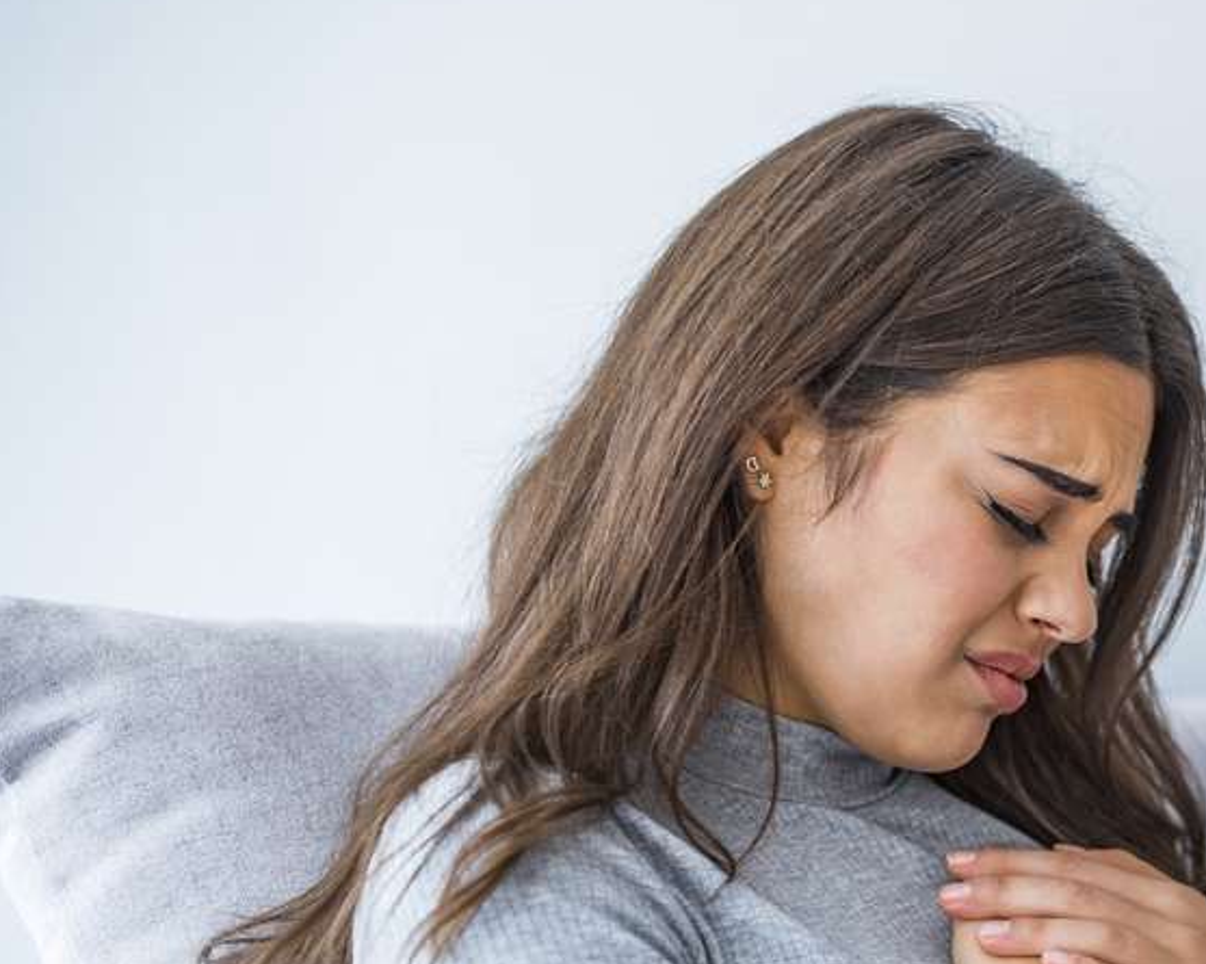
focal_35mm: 74
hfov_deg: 24.1
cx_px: 1316
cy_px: 738
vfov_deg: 20.5
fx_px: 2640
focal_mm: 35
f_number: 2
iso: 160
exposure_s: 1/100
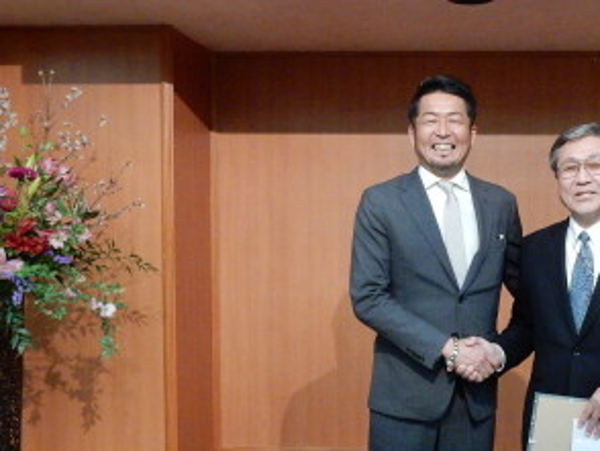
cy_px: 280
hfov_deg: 36.6
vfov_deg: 28.5
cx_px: 447
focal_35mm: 51
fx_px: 885
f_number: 3.7
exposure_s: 1/13
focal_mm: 4.5
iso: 200
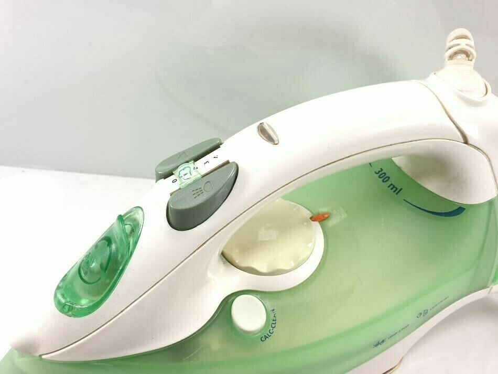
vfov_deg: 53.1
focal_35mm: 26
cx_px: 249
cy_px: 187
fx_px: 374
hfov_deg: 67.3
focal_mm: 4.3
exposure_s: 1/159
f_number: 2.4
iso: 50
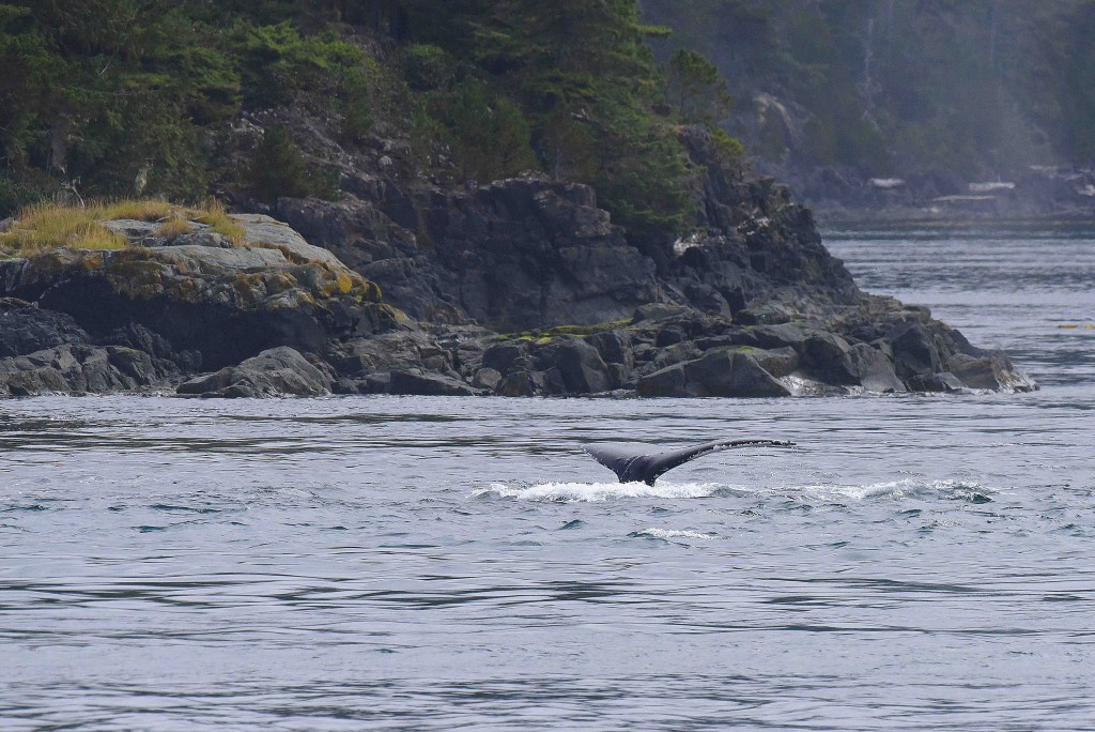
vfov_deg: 2.8
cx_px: 548
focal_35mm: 500
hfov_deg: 4.1
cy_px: 366
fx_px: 15216
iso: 1250
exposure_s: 1/4000
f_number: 9
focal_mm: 500
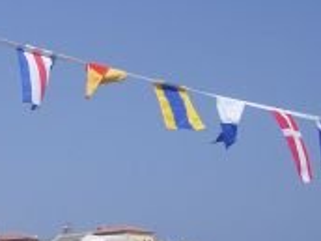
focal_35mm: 122
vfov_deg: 12.1
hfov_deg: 14.6
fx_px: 1131
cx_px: -209
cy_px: 222
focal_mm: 5.8
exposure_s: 1/1000
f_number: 4.3
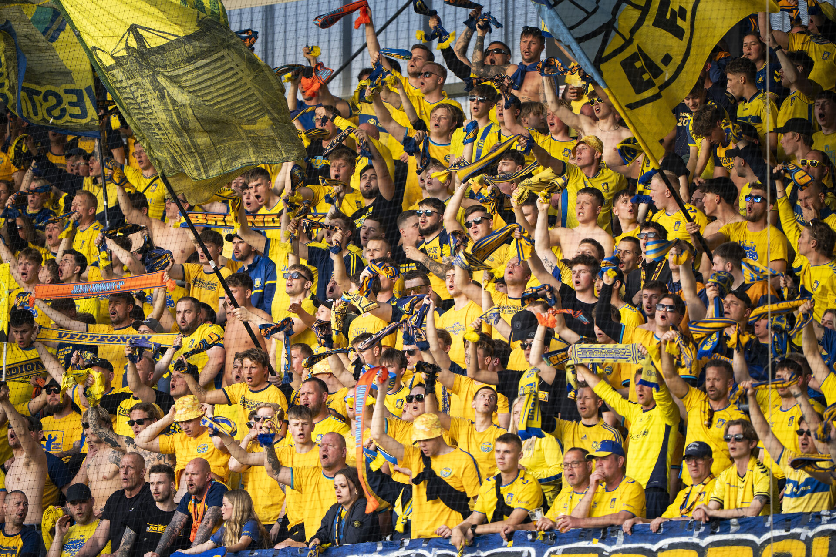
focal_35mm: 400
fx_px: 9288
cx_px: 418
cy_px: 278
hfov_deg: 5.2
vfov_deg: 3.4
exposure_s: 1/1600
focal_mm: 400
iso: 1600
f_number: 2.8
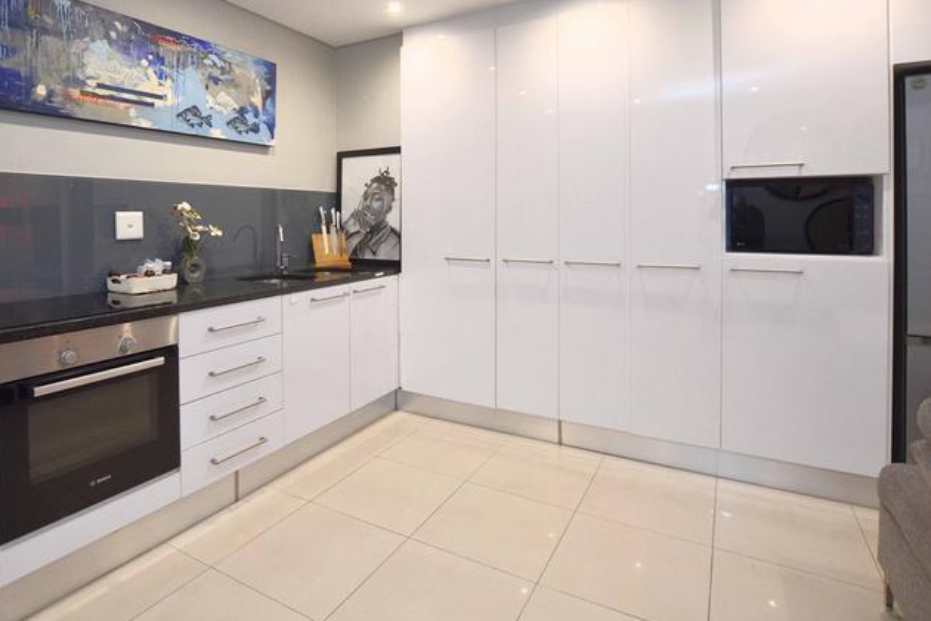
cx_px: 406
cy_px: 237
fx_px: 491
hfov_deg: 86.5
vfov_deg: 63.7
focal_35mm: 19
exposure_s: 1/60
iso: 720
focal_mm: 10
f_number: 4
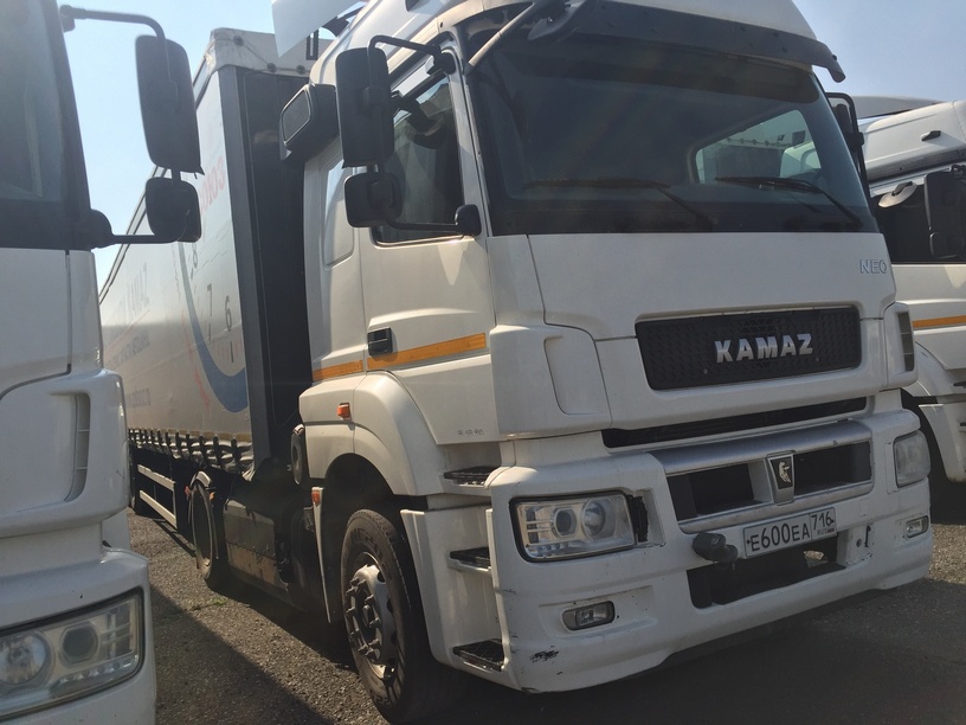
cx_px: 483
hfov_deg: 61.7
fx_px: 809
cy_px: 362
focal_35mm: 29
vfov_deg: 48.2
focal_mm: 4.15
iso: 32
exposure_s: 1/2198
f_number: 2.2
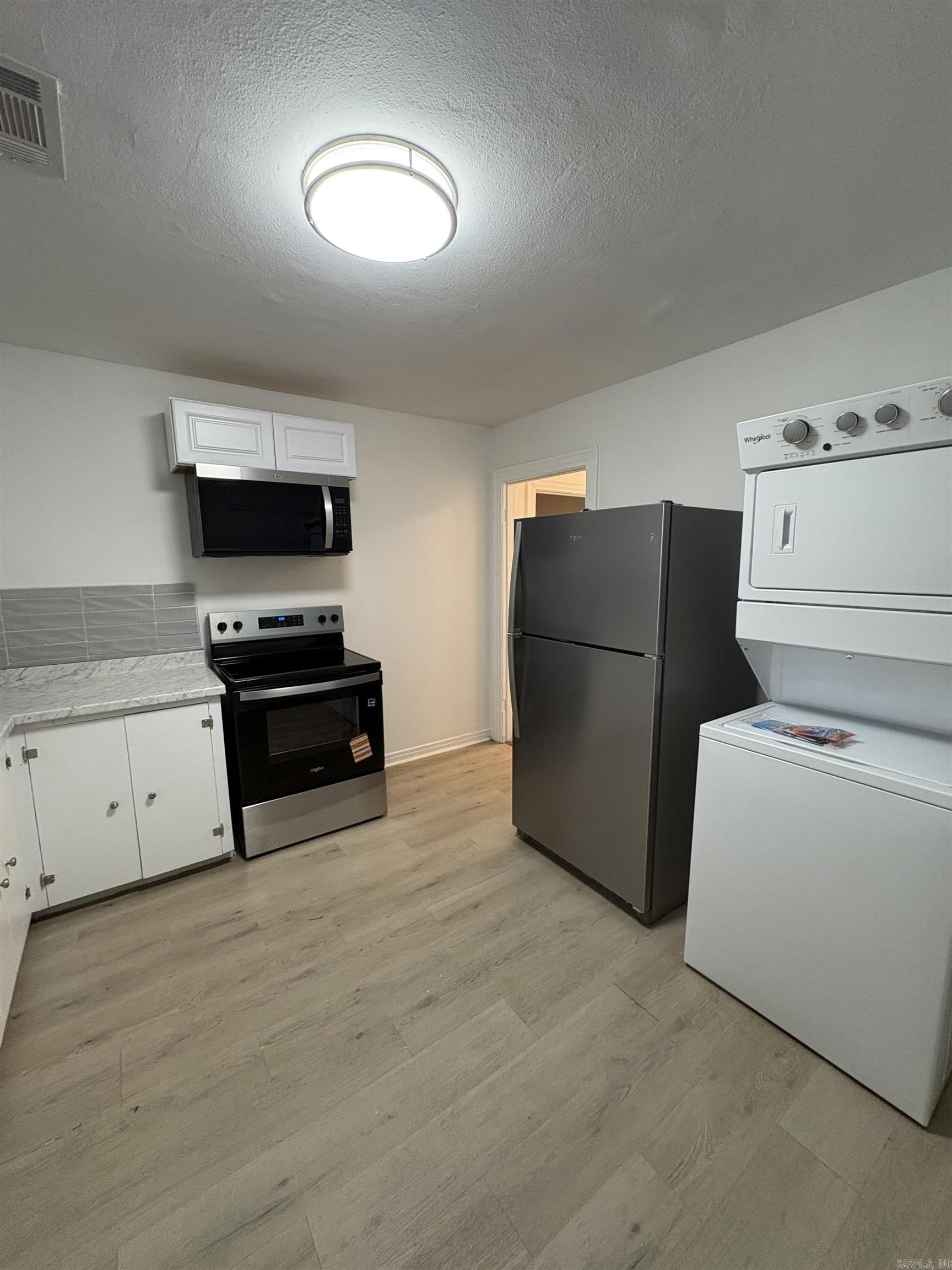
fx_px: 513
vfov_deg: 102.1
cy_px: 635
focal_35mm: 14
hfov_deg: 85.7
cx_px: 476
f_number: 2.2
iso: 250
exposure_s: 1/60
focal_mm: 2.22
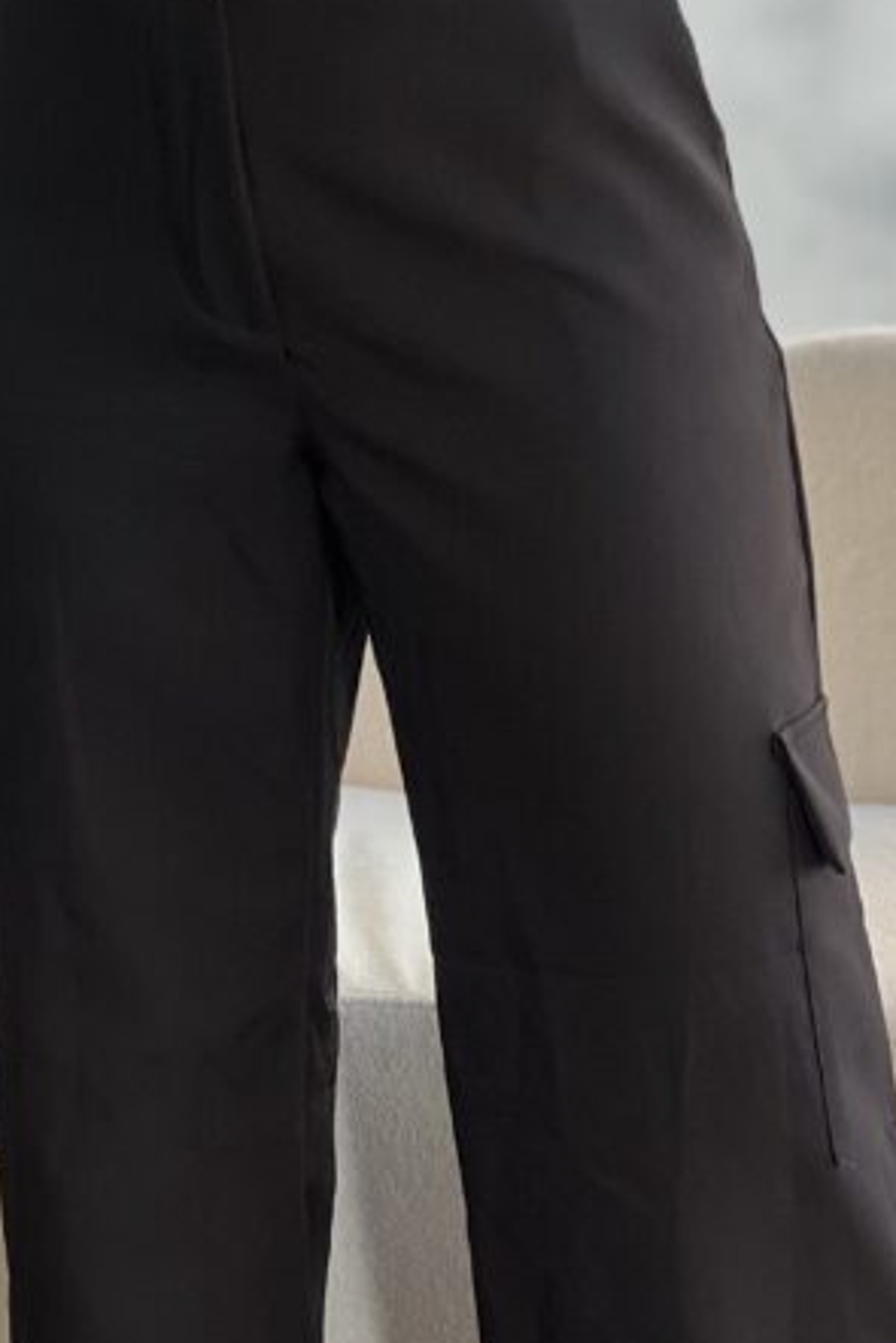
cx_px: 319
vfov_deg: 12.1
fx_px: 6304
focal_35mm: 169
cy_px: 1056
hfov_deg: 8.1
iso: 125
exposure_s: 1/120
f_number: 2.8
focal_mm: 9
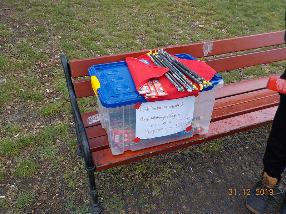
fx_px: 248
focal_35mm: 30
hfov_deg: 60.0
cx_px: 143
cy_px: 107
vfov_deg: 46.8
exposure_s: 1/40
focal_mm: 4.1
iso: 125
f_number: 3.3
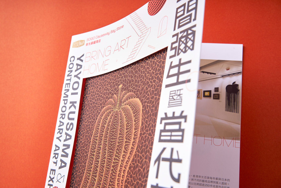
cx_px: 140
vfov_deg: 38.9
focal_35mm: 34
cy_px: 94
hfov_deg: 55.8
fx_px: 265
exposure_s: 1/160
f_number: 10
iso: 80
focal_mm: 34
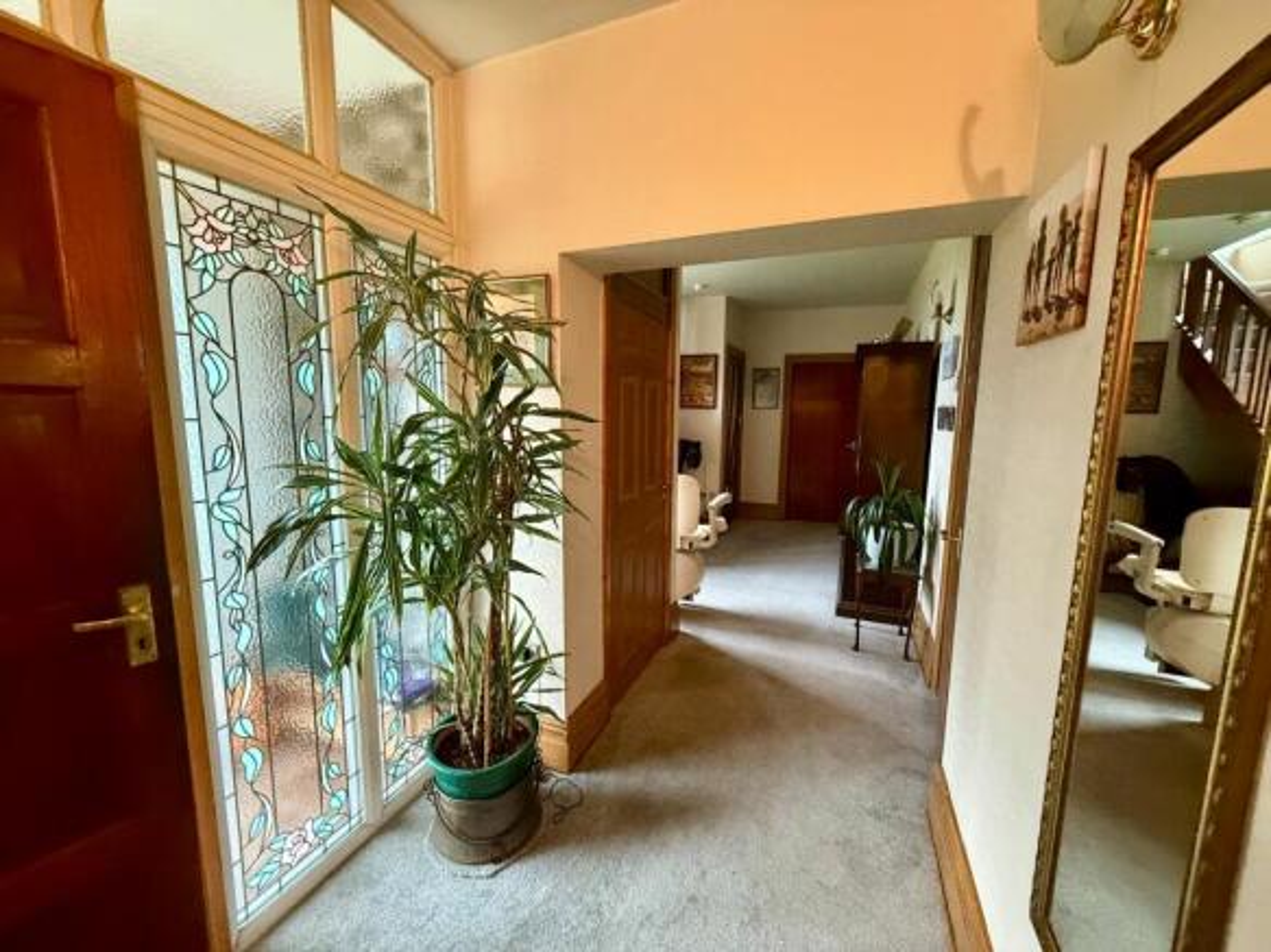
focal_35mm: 14
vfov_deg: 85.7
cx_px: 636
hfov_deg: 102.1
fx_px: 514
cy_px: 476
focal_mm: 2.22
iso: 640
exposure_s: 1/60
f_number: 2.2
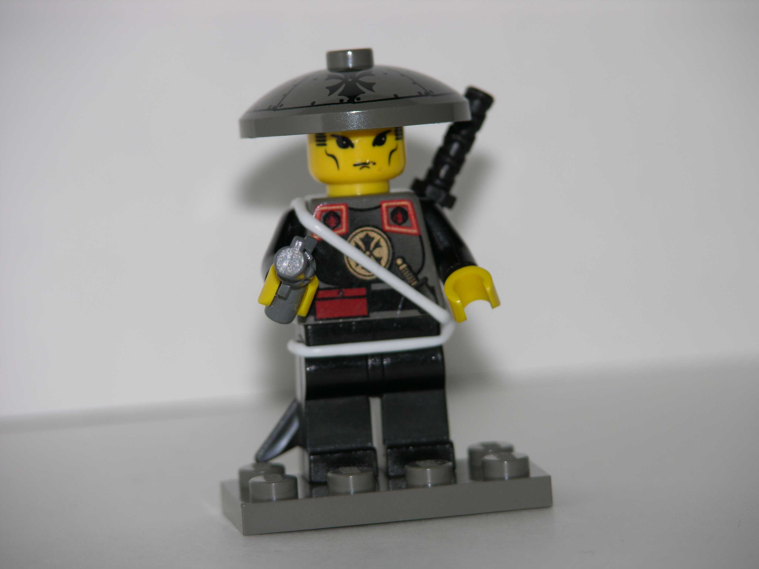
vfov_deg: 5.3
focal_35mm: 280
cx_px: 380
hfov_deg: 7.1
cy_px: 284
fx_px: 6139
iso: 50
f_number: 4.2
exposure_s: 1/253
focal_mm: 71.2
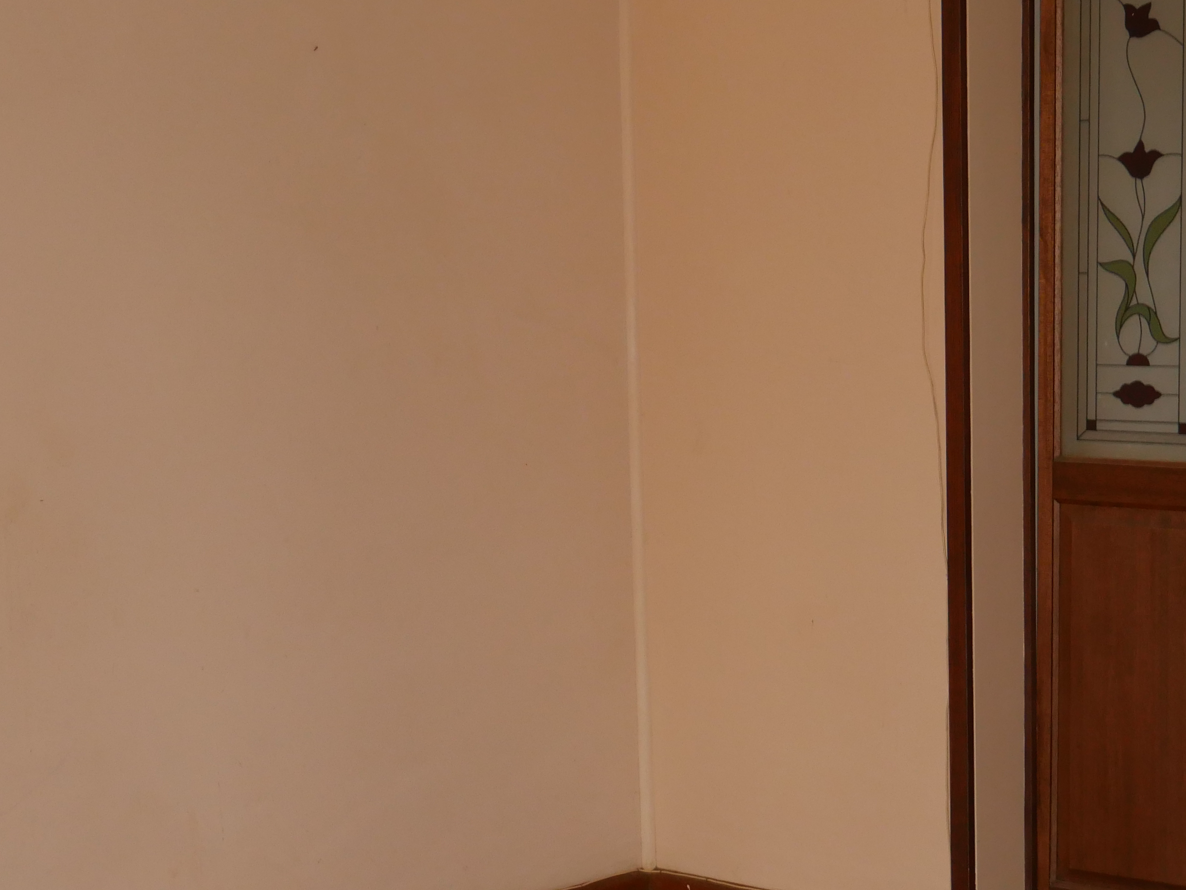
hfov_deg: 24.7
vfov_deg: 18.6
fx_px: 2708
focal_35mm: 79
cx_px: 607
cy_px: 579
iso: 800
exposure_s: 1/125
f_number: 4.6
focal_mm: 21
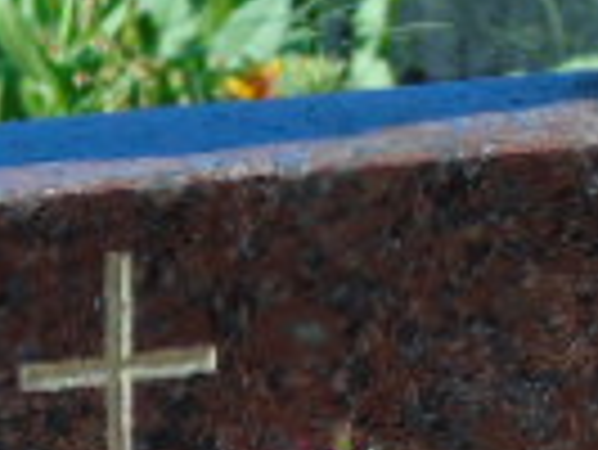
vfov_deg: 2.2
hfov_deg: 2.9
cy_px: 1053
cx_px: 94
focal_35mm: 684
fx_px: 11827
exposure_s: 1/250
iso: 80
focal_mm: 25
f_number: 4.7
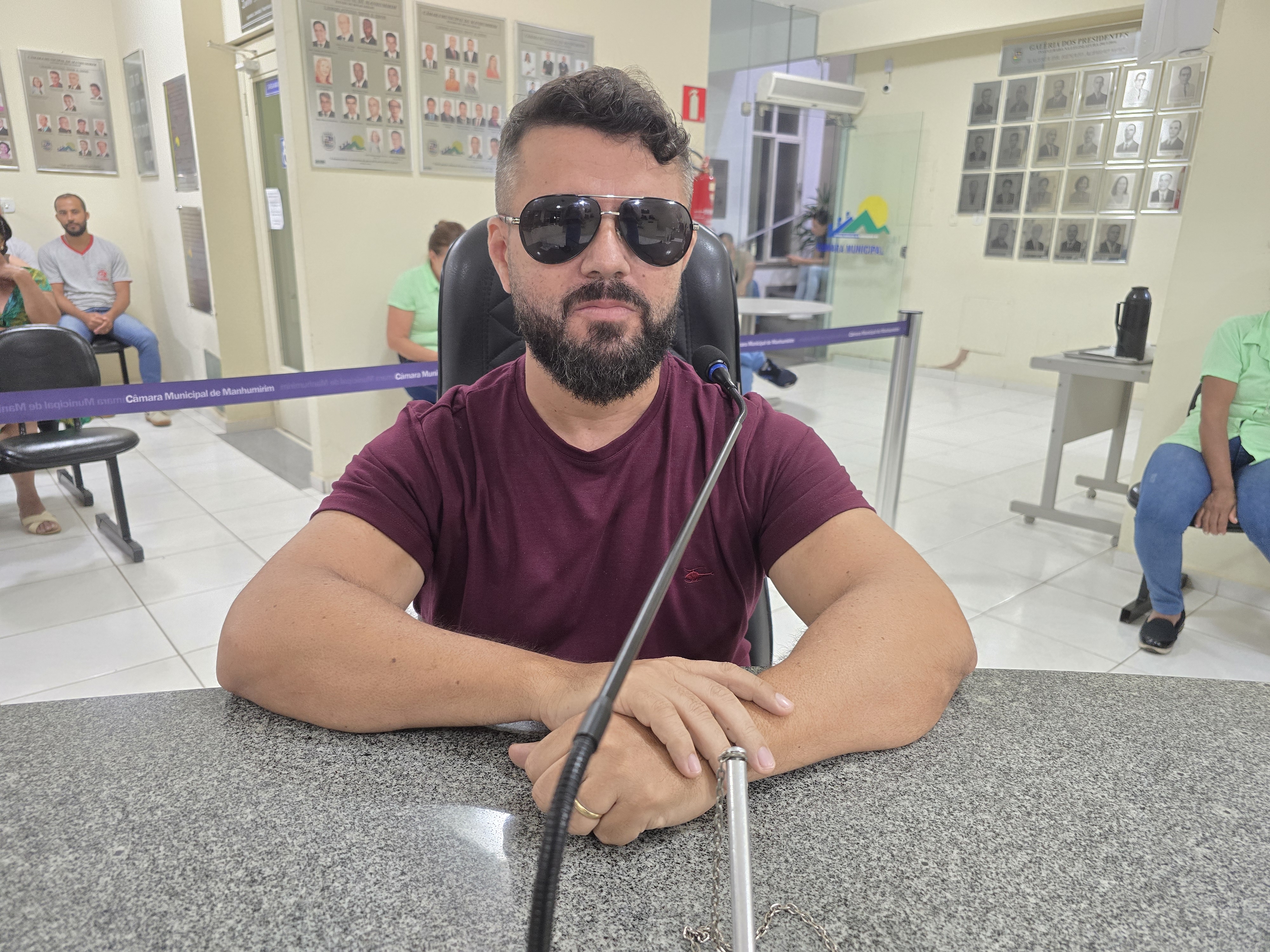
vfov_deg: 58.9
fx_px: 844
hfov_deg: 73.9
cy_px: 476
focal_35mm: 23
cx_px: 635
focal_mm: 6.3
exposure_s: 1/60
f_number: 1.7
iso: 640
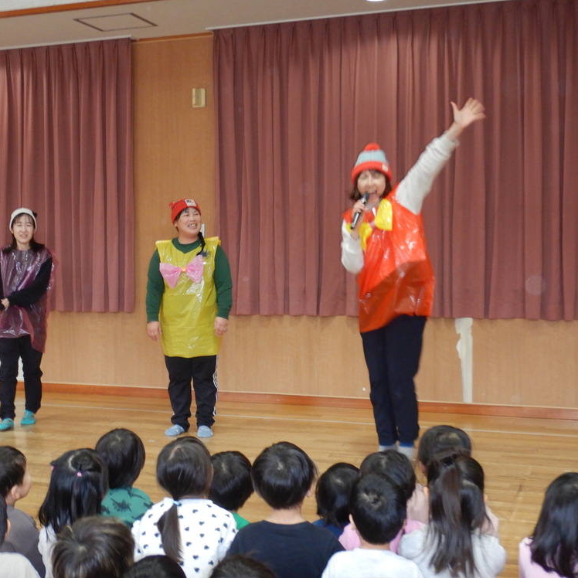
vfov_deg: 32.8
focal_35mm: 52
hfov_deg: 32.5
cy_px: 289
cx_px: 192
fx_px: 982
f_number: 4.3
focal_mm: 7.8
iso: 400
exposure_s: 1/30
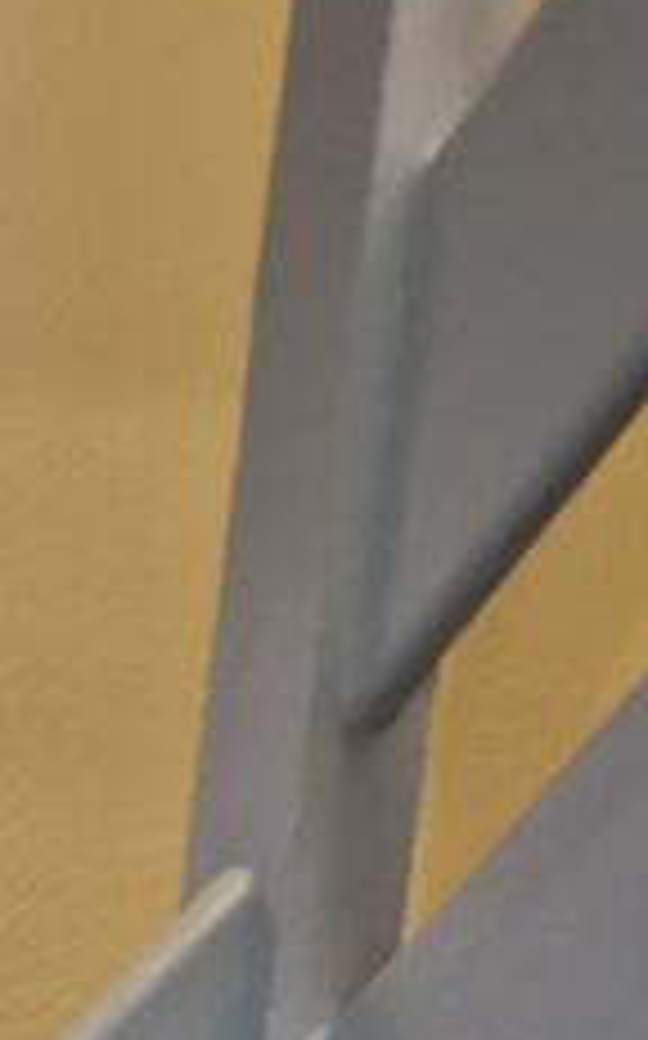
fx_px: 3057
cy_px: 1666
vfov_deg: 17.0
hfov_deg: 10.8
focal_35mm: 108
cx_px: -756
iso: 640
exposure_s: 1/50
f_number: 1.8
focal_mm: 5.4
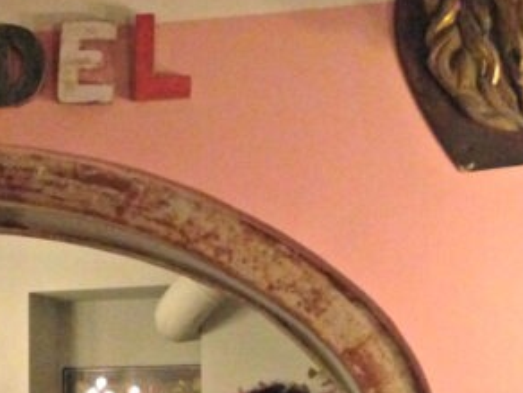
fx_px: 1450
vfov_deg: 15.1
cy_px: 420
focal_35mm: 96
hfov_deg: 19.5
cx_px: -63
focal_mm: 4.12
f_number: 2.4
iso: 640
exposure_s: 1/15
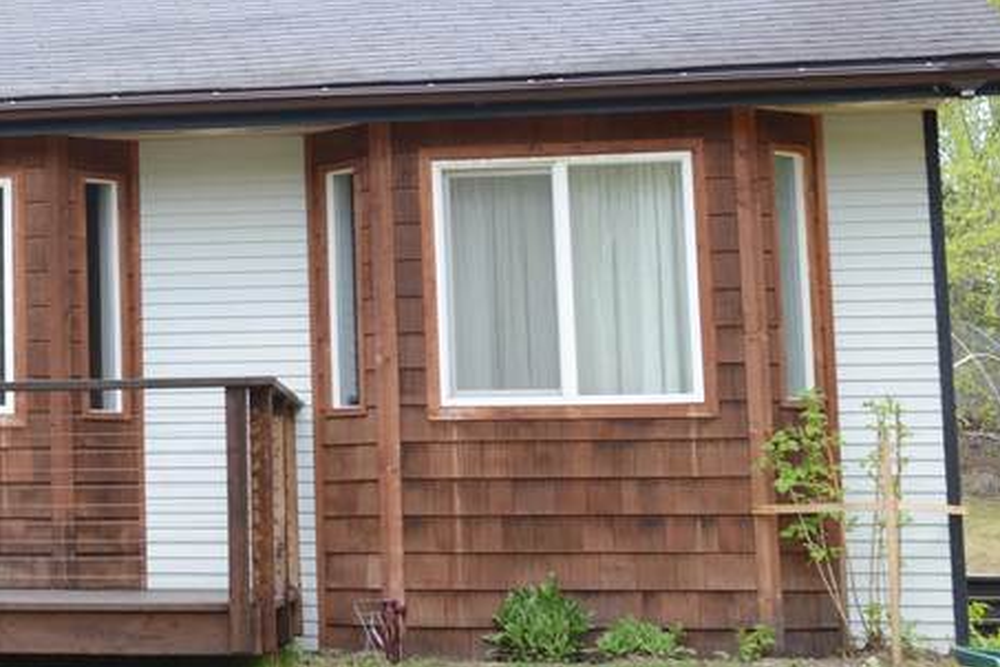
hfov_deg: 18.9
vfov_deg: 13.8
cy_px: 163
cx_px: -355
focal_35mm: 99
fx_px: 2750
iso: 125
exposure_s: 1/125
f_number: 5.6
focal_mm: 35
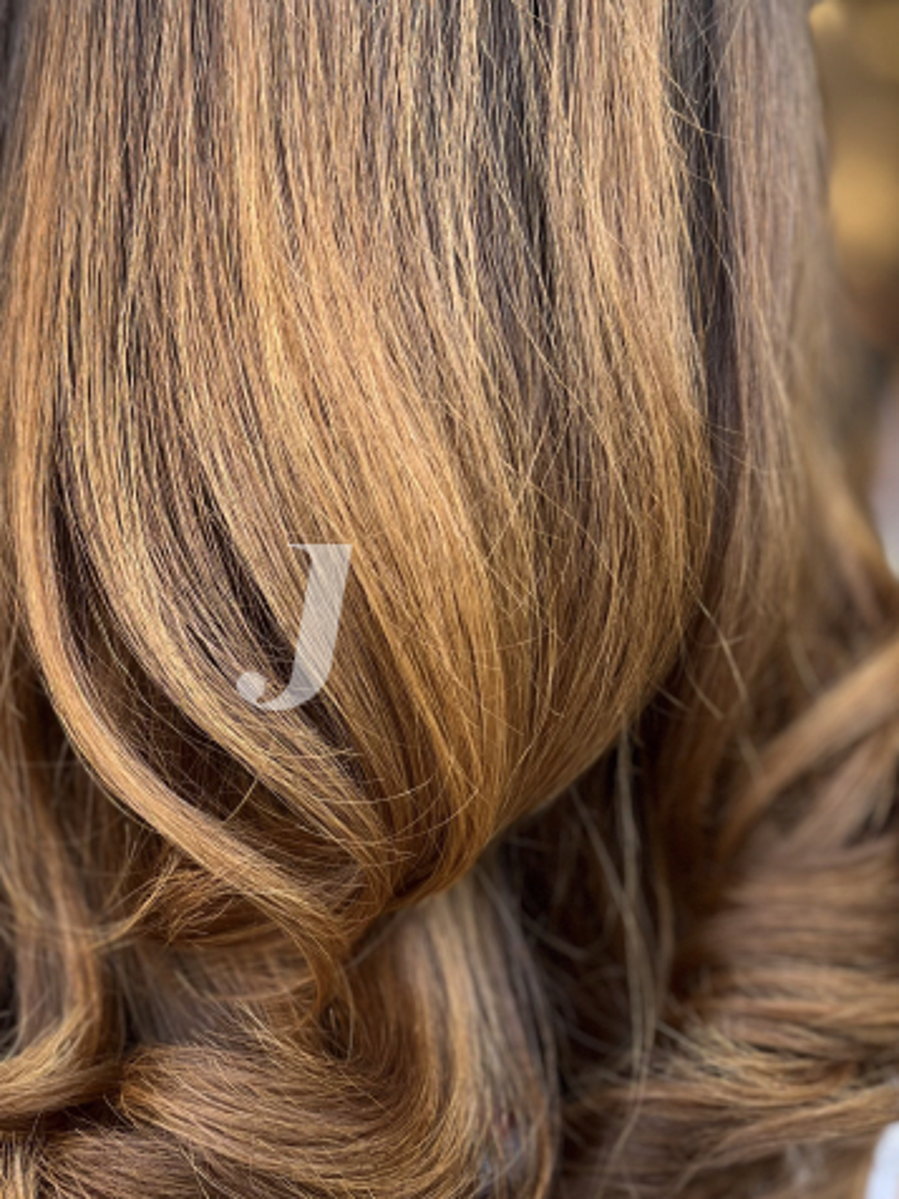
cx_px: 295
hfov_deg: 28.4
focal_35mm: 51
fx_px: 1766
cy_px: 626
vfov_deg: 37.5
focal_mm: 5.1
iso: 40
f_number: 1.6
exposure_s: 1/122
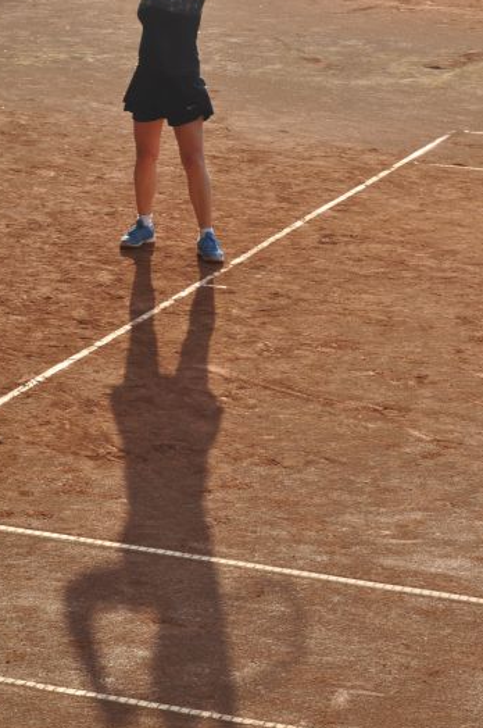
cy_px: 267
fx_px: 2663
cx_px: 269
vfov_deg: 15.5
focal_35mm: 132
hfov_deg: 10.4
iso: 200
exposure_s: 1/180
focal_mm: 48
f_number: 6.7
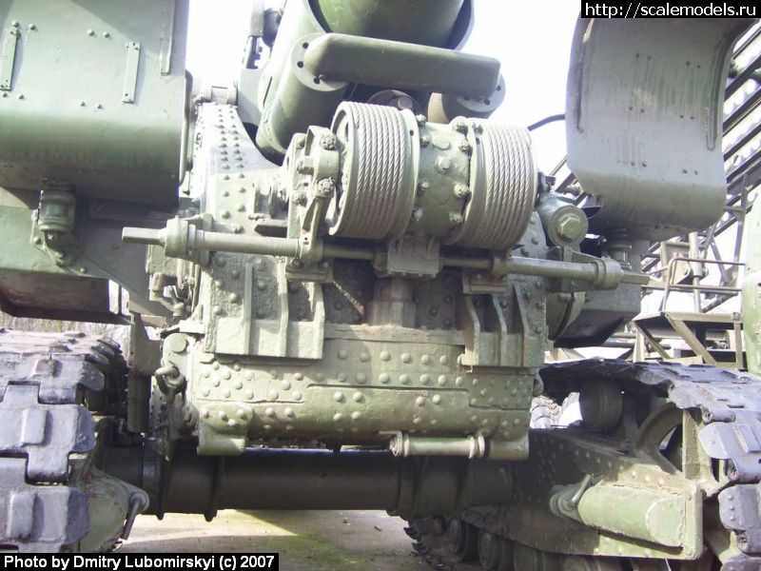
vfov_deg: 38.7
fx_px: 813
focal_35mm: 37
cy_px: 286
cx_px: 380
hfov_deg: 50.1
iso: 80
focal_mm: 6
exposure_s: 1/125
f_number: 2.7
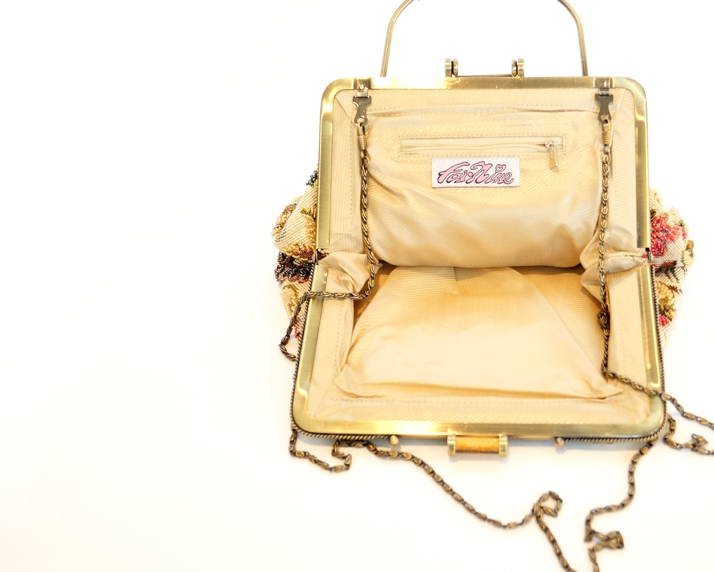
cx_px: 489
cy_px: 261
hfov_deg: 37.5
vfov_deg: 30.8
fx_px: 1035
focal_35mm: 49
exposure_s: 1/60
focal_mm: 24
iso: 1250
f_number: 4
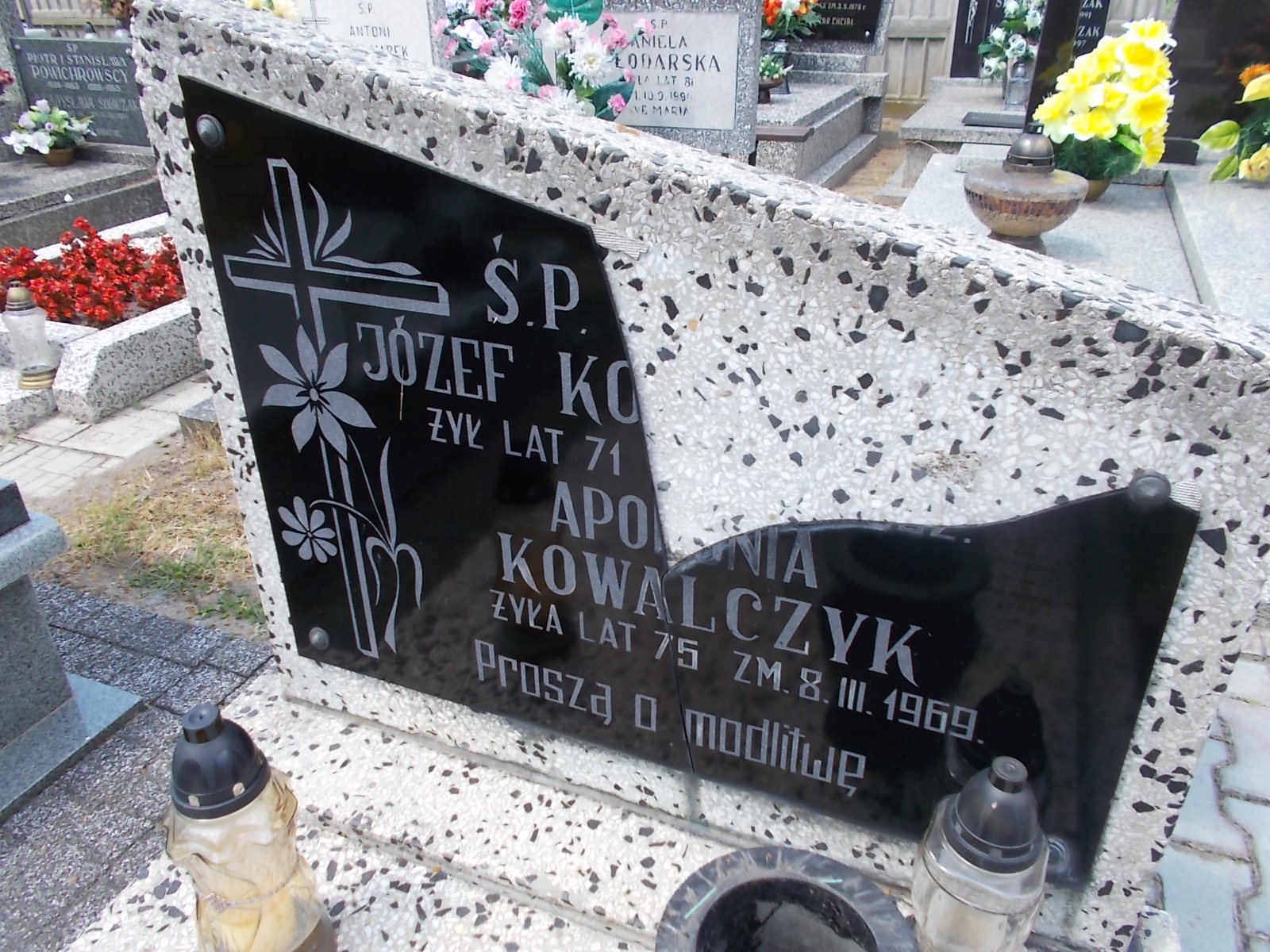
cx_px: 635
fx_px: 954
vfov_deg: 53.1
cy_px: 476
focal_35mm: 26
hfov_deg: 67.3
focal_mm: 4.6
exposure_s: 1/250
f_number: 3.2
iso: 80
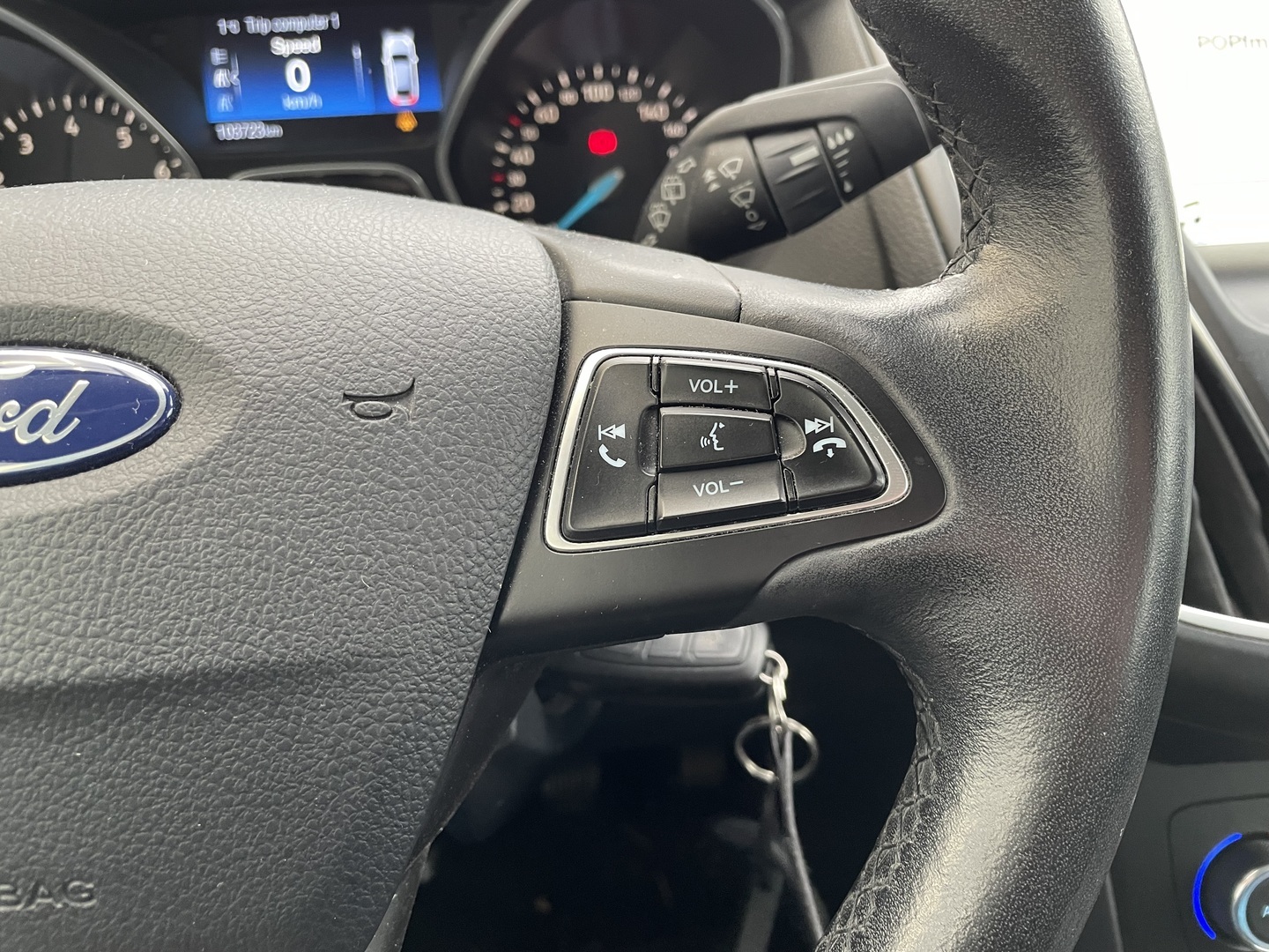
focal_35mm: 26
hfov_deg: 67.3
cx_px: 634
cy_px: 476
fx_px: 953
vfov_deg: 53.1
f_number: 1.6
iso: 250
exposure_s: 1/60
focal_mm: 4.2
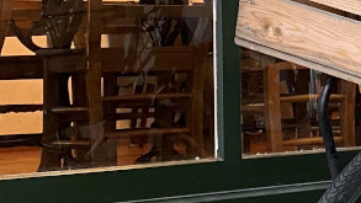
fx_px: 1120
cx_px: 381
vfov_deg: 10.3
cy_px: -13
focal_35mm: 117
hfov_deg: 17.8
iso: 500
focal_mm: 4.25
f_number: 1.8
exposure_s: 1/50
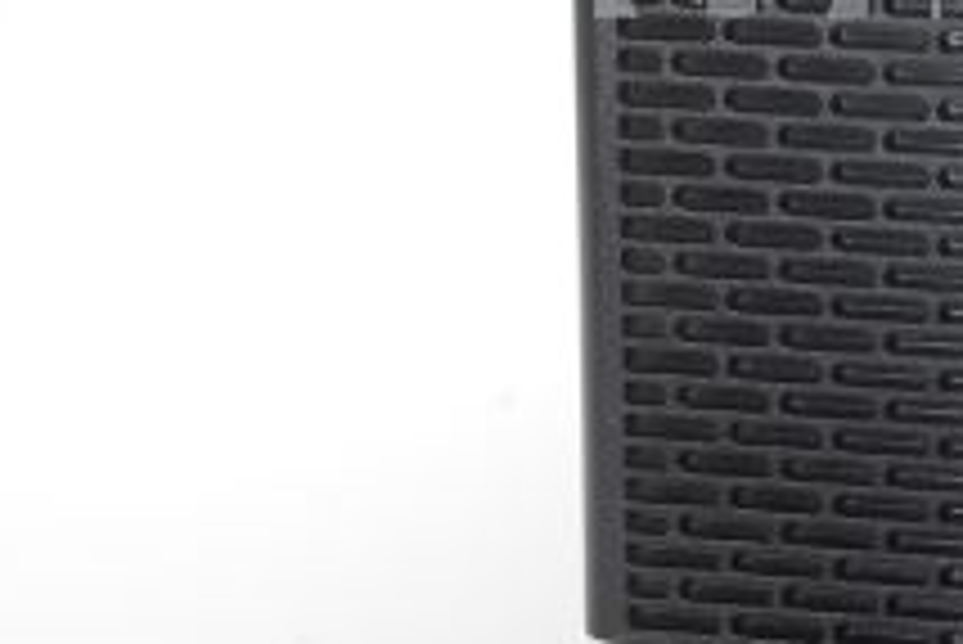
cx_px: 1044
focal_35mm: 140
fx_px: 3747
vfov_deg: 9.7
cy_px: -88
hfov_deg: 14.3
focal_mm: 50
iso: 320
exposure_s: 1/125
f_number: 13
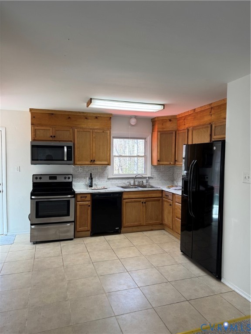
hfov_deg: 56.8
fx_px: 232
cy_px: 167
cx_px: 126
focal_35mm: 24
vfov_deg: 71.6
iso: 100
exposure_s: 1/120
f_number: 1.78
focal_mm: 6.76
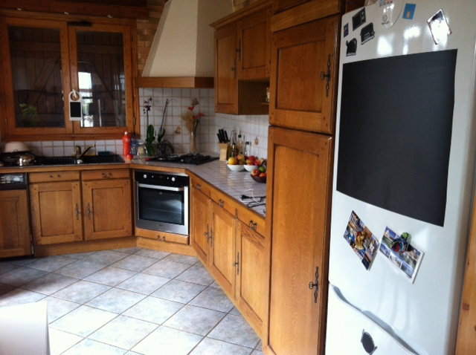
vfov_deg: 40.6
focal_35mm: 35
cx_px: 238
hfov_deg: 52.7
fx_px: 481
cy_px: 178
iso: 80
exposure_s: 1/25
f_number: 2.8
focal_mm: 3.85
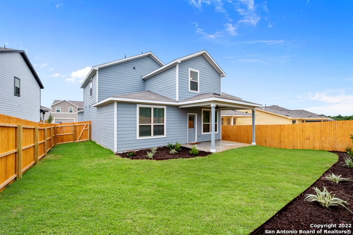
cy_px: 118
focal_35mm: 15
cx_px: 176
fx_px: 147
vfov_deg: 77.4
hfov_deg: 100.4
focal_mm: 10
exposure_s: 1/50
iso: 640
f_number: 10
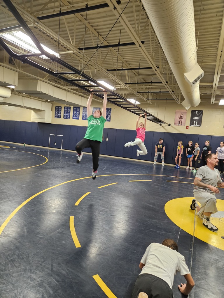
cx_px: 112
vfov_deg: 73.9
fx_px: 198
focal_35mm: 23
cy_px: 149
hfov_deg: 58.9
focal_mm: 5.4
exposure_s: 1/120
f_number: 1.8
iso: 400
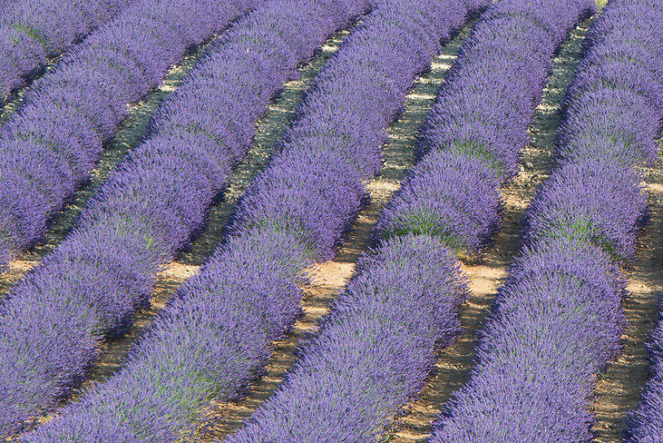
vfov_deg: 2.6
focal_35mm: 525
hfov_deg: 3.9
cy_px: 104
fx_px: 9672
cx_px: 804
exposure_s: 1/80
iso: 250
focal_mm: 160
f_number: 10
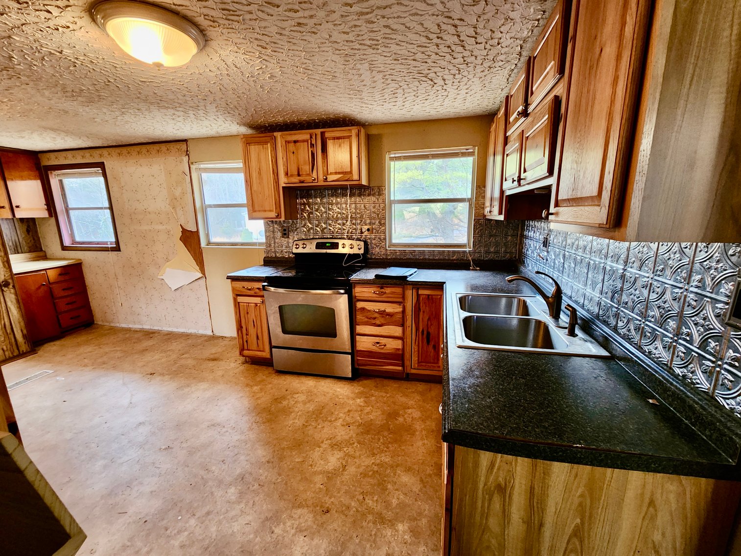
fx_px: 278
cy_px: 278
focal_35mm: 13
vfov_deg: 89.9
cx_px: 370
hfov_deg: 106.2
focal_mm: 2.2
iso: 400
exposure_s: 1/30
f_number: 2.2
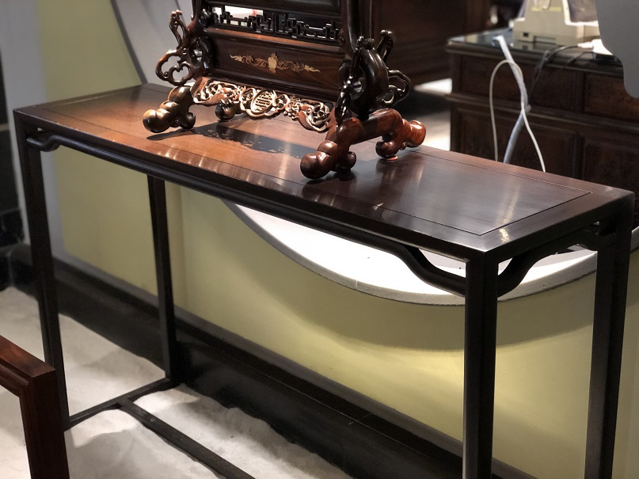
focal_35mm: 57
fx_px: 1052
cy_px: 240
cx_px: 320
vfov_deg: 25.7
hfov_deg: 33.8
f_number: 2.8
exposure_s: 1/33
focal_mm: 6.6
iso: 640
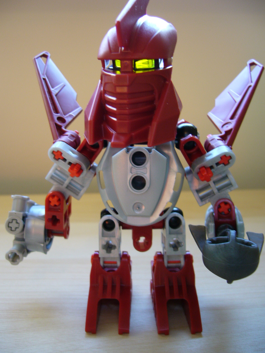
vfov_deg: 52.6
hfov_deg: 40.7
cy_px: 176
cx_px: 132
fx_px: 357
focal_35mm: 35
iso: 100
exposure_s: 1/20
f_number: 2.8
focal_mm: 5.8
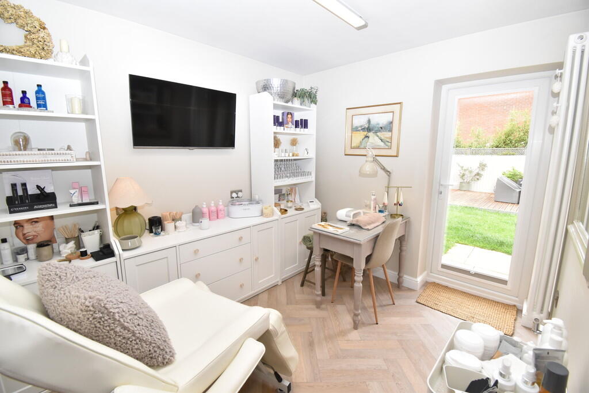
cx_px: 294
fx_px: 245
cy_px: 196
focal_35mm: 15
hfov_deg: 100.4
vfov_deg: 77.3
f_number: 7.1
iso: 800
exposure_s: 1/125
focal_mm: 10
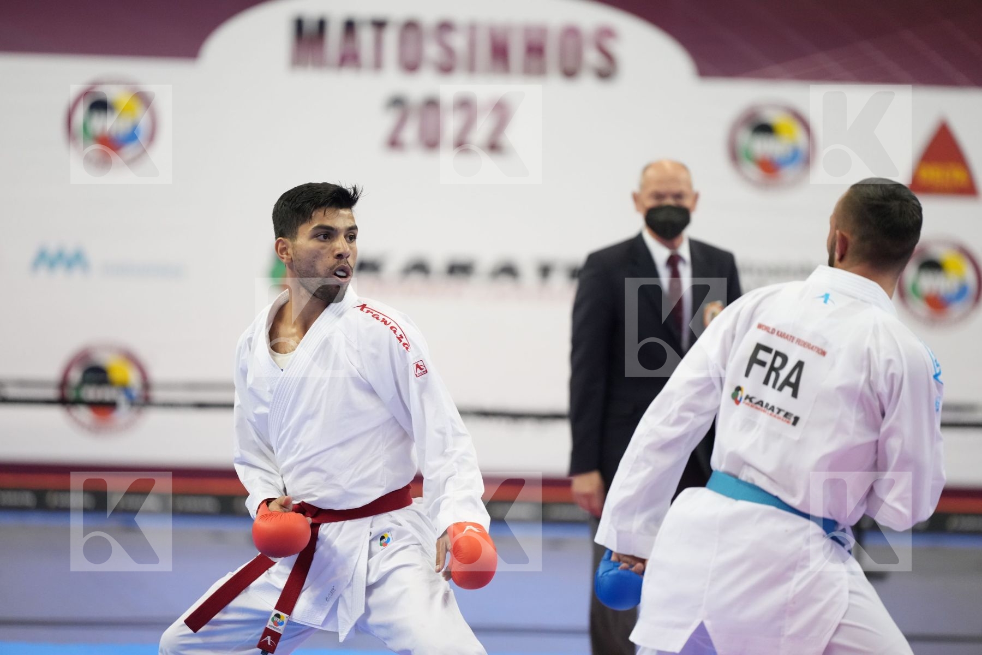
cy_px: 328
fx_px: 5046
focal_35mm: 185
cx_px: 491
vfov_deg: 7.4
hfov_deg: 11.1
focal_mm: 185
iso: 4000
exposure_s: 1/1000
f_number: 2.8
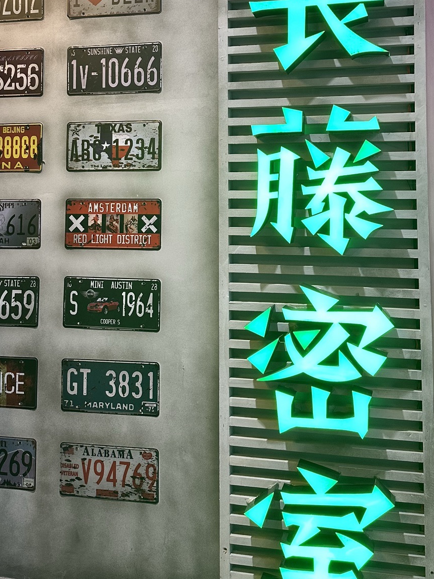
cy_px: 169
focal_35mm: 42
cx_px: 216
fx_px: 702
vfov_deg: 43.8
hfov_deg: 34.3
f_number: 1.78
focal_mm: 6.86
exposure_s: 1/50
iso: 125
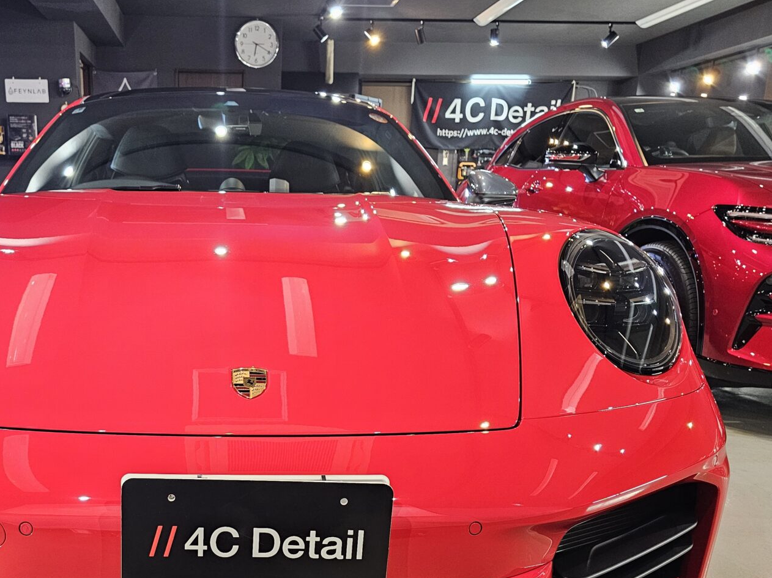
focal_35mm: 35
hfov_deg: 51.4
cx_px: 244
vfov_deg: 39.9
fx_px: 780
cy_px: 409
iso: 640
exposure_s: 1/100
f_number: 1.7
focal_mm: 6.3
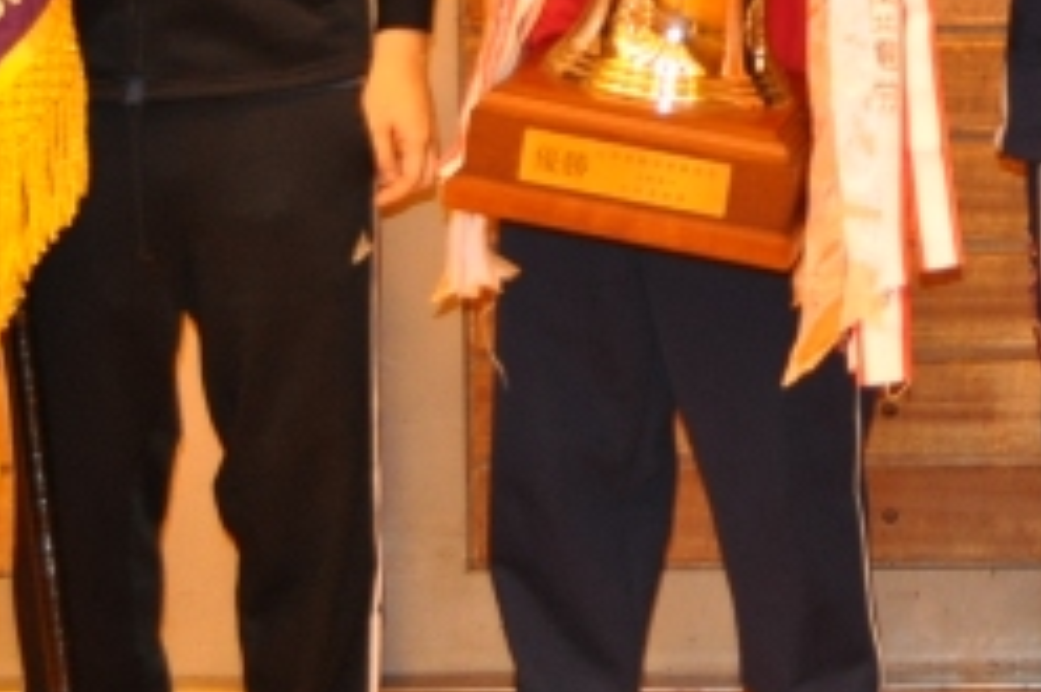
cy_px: -348
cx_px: 1075
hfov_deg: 14.9
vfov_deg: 9.8
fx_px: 3901
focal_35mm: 135
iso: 800
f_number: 4.2
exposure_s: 1/60
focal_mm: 26
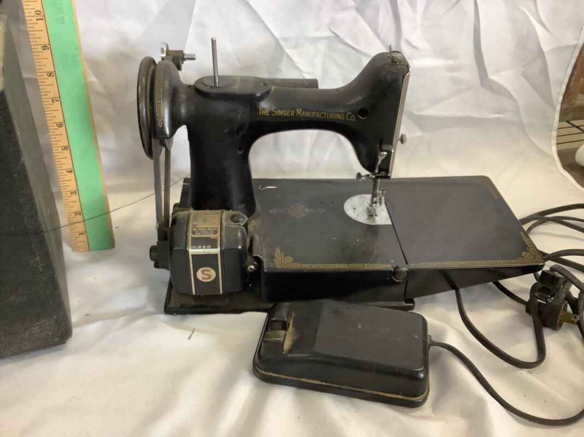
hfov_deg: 58.4
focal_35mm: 31
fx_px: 523
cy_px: 218
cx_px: 292
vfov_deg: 45.4
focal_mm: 3.3
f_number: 2.4
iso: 160
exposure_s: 1/60
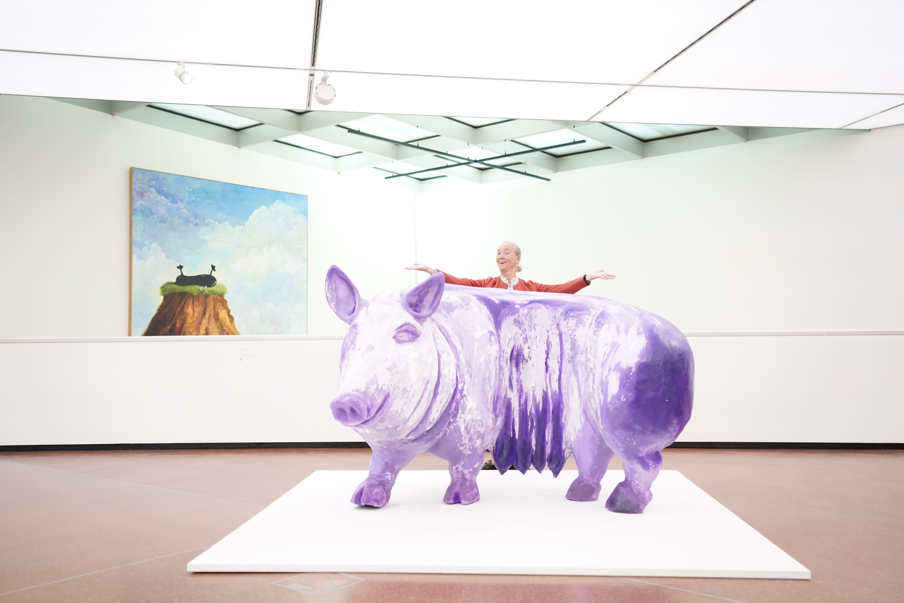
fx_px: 879
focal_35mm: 35
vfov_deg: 37.9
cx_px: 452
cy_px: 302
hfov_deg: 54.4
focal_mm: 35
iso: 1250
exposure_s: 1/250
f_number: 2.8
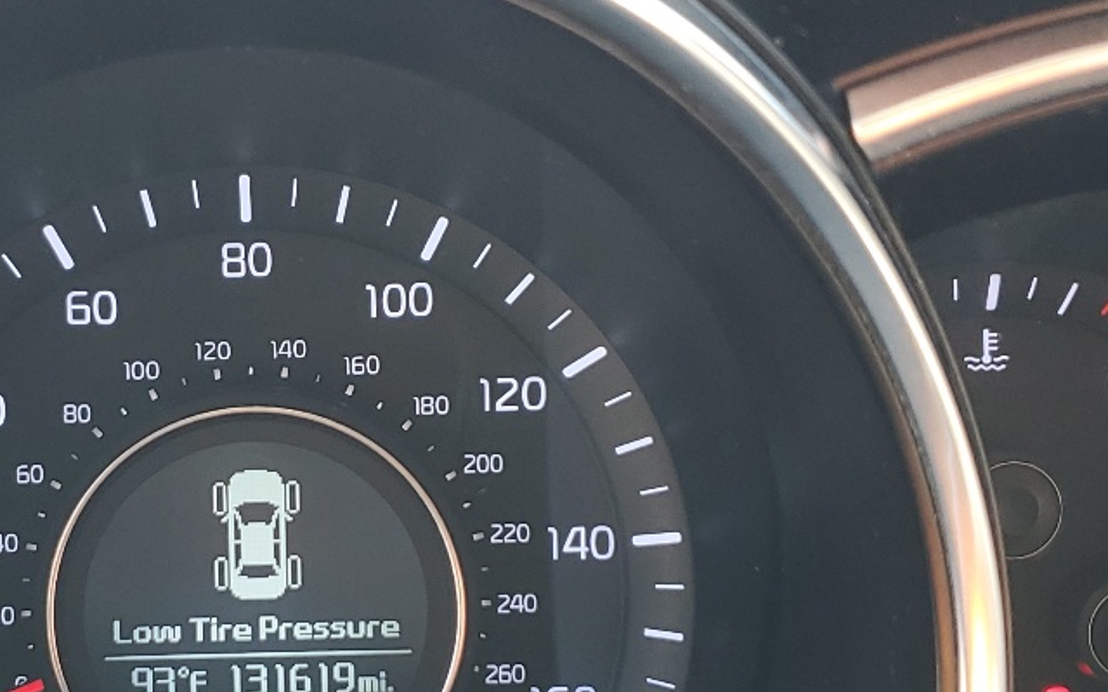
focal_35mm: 69
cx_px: 328
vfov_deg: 18.8
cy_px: 441
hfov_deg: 29.5
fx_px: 2083
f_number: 1.5
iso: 56
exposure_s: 1/60.2
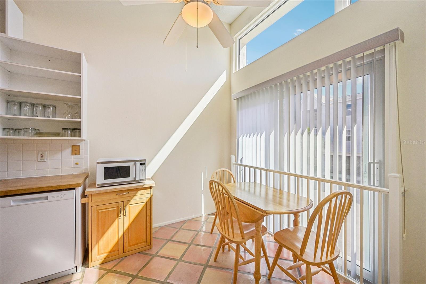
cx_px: 213
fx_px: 166
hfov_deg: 104.3
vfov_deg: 81.2
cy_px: 142
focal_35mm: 14
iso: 400
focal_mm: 14
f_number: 8
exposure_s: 1/400
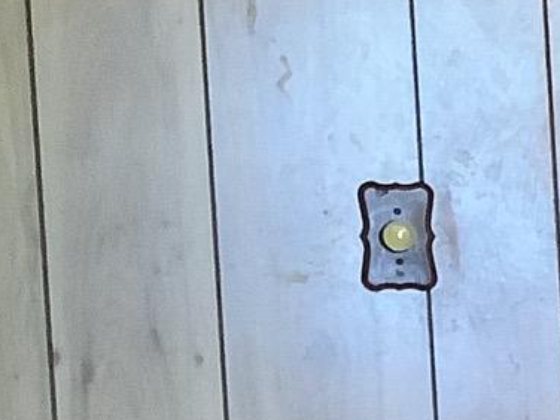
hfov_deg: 9.8
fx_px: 2734
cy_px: 463
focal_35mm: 169
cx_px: 1495
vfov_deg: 8.7
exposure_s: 1/30
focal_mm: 3.3
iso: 400
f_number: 2.4
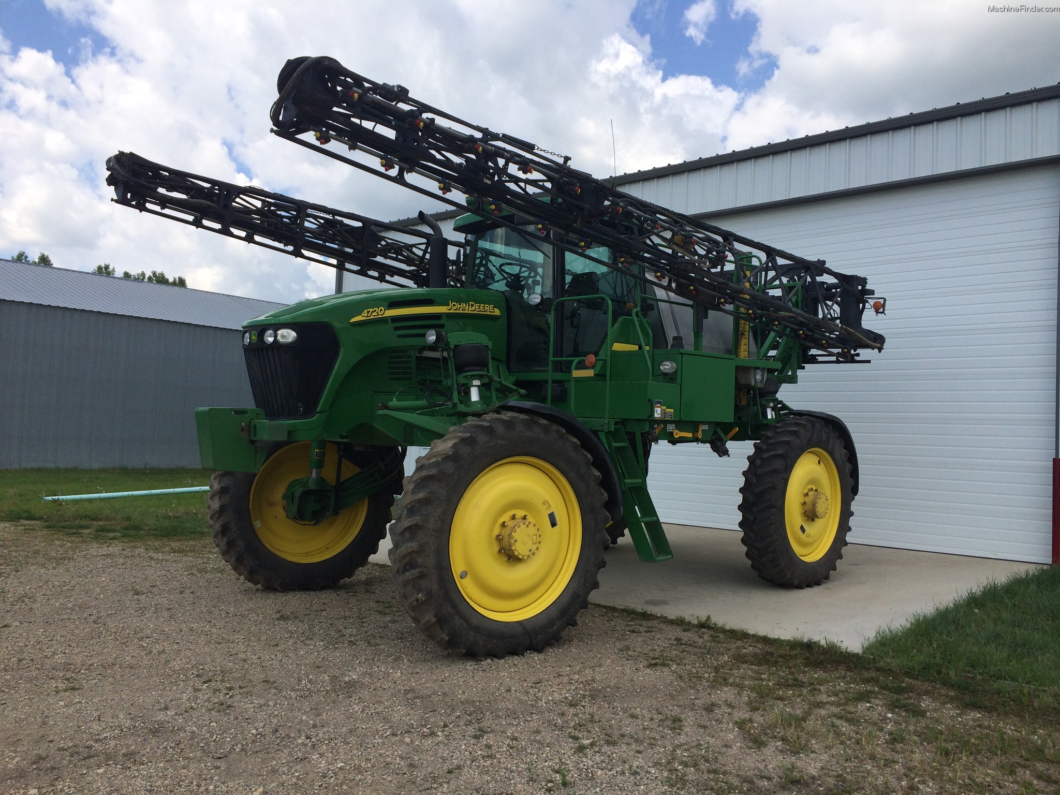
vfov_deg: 46.8
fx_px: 919
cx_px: 530
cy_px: 398
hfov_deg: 60.0
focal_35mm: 30
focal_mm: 4.12
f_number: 2.2
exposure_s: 1/2283
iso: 40
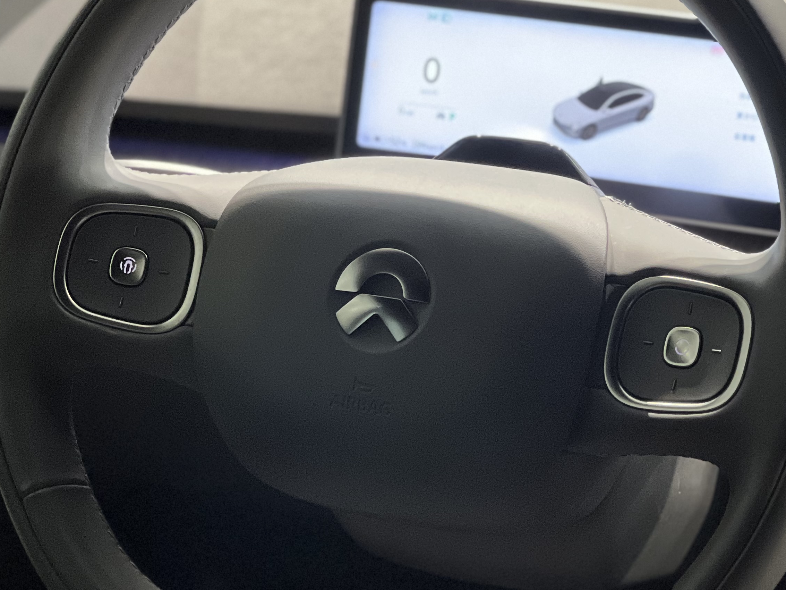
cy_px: 282
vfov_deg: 10.8
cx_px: 439
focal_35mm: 137
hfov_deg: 14.4
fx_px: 3111
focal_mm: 9
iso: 320
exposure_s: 1/35
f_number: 2.8
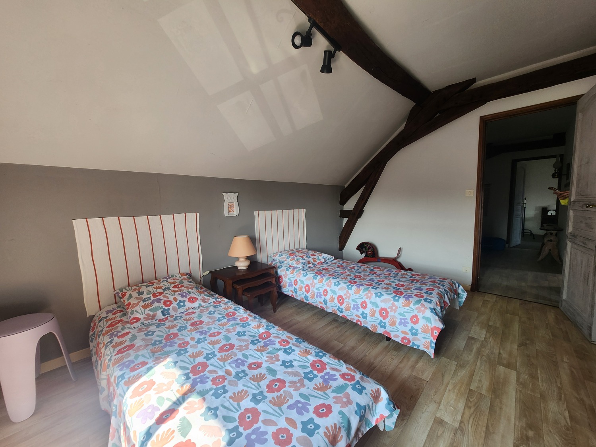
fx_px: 224
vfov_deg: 89.9
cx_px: 298
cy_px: 224
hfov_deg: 106.2
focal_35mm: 13
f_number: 2.2
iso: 32
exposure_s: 1/50
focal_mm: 1.74
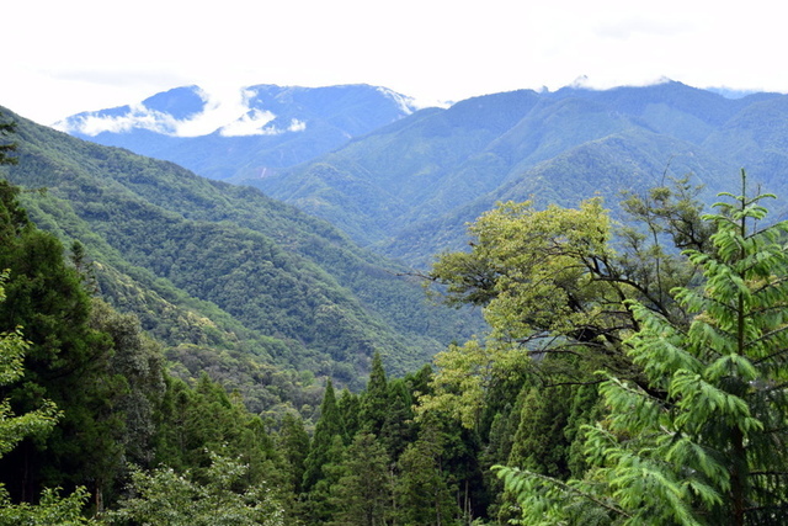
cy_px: 263
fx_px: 1018
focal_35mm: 46
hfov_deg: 42.3
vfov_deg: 29.0
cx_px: 394
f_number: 7.1
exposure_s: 1/100
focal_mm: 31
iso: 200
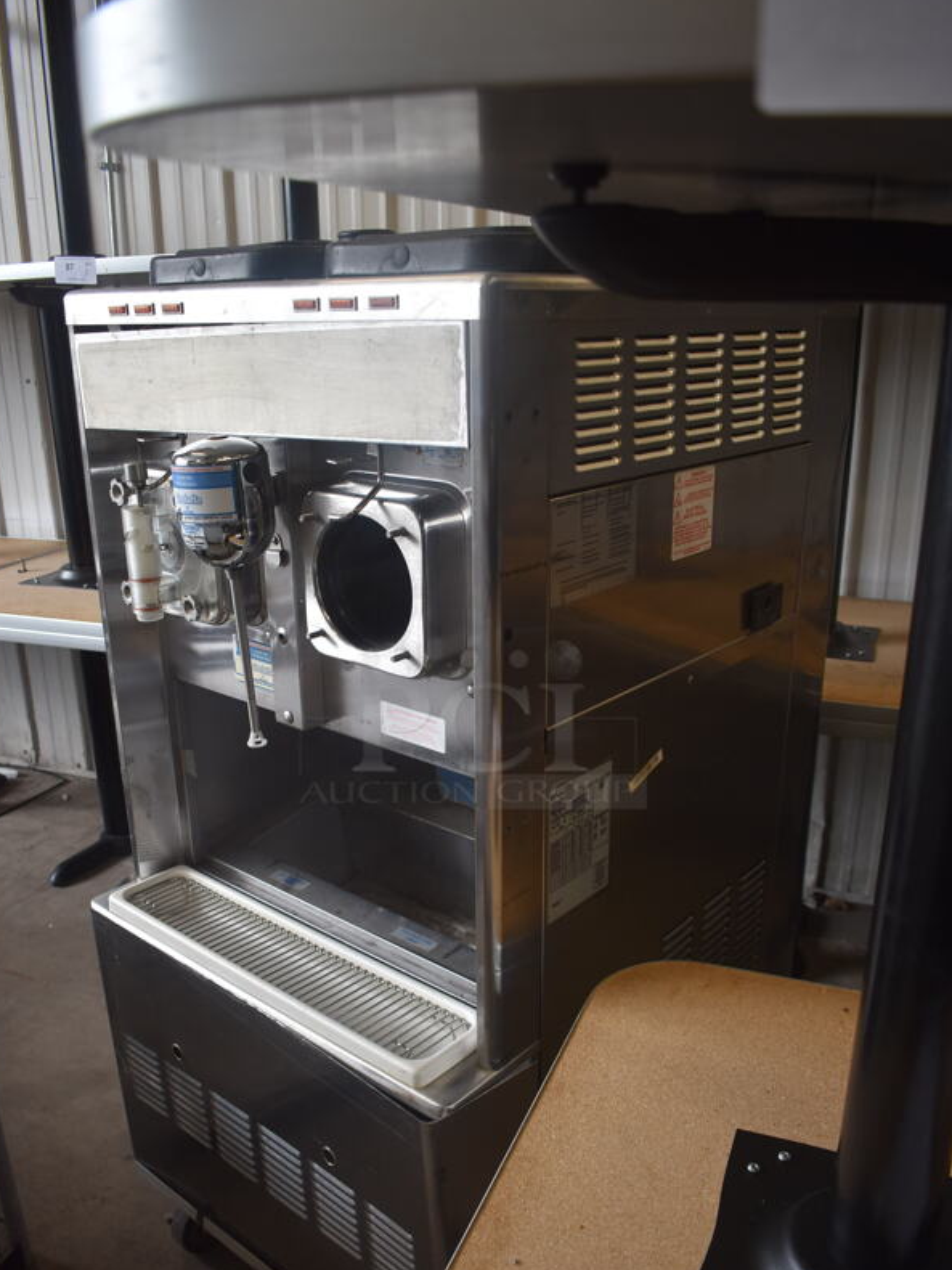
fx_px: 1100
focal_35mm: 30
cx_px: 469
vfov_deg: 59.7
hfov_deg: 46.8
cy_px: 725
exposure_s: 1/250
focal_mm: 18
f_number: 4
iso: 400
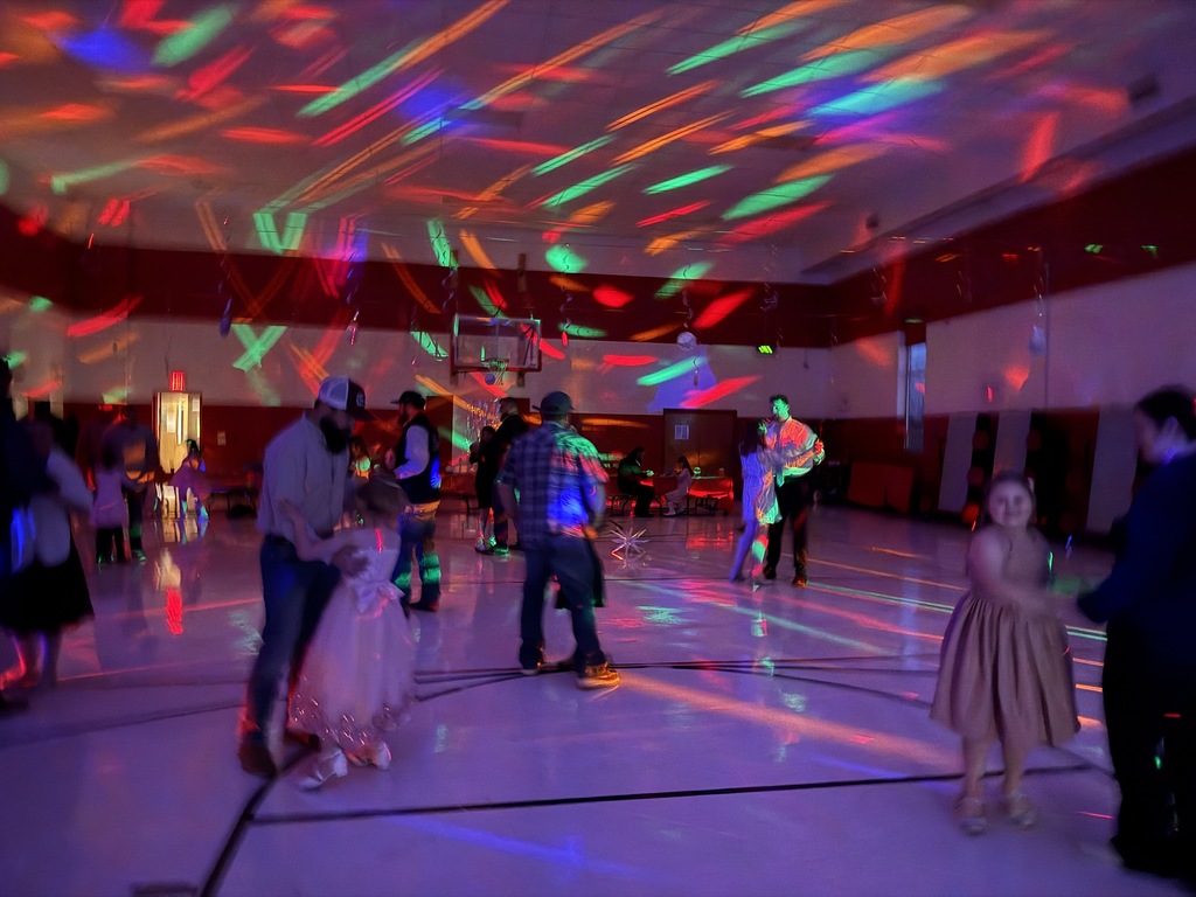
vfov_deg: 56.8
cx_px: 598
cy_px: 448
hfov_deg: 71.6
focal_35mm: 24
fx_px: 829
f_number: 1.78
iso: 3200
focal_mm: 6.76
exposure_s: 1/9
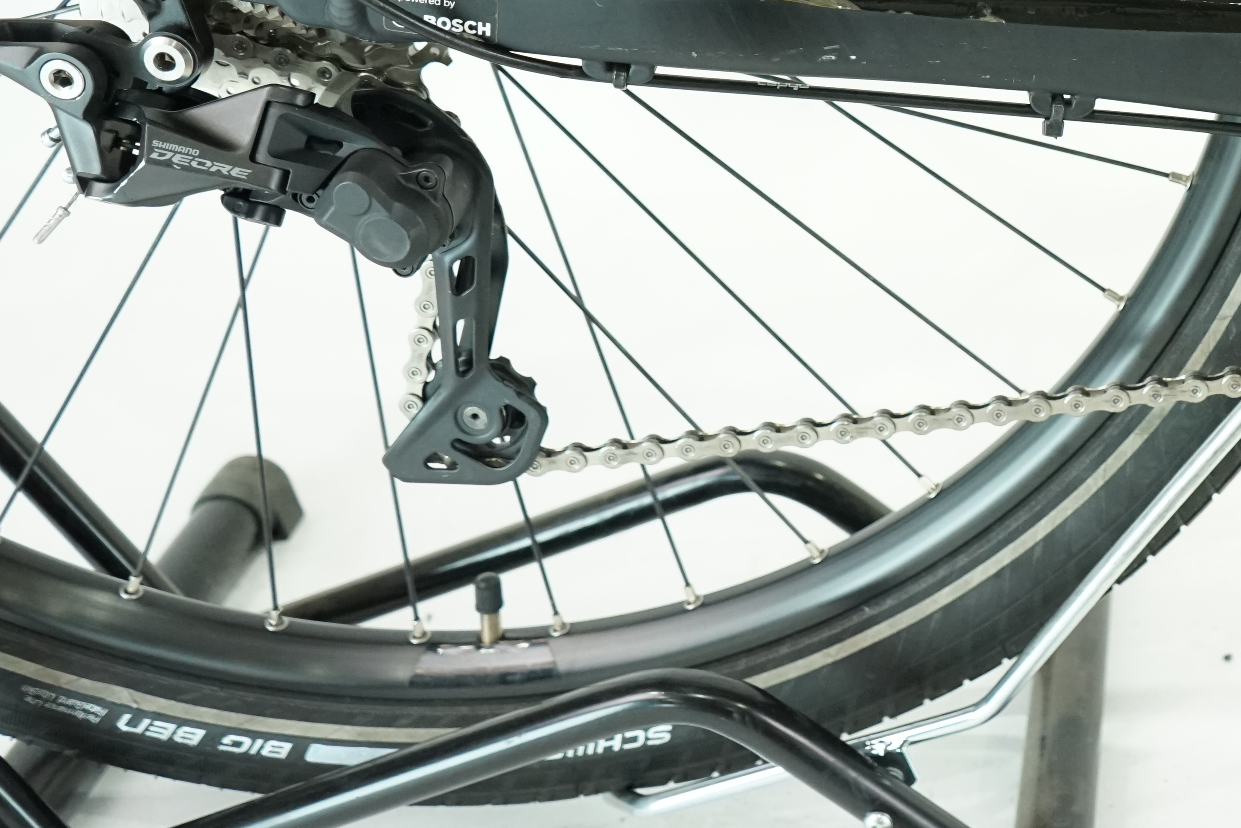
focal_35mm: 57
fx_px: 1965
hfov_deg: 32.2
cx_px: 1249
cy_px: 21
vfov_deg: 22.9
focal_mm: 28
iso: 2500
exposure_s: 1/200
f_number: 5
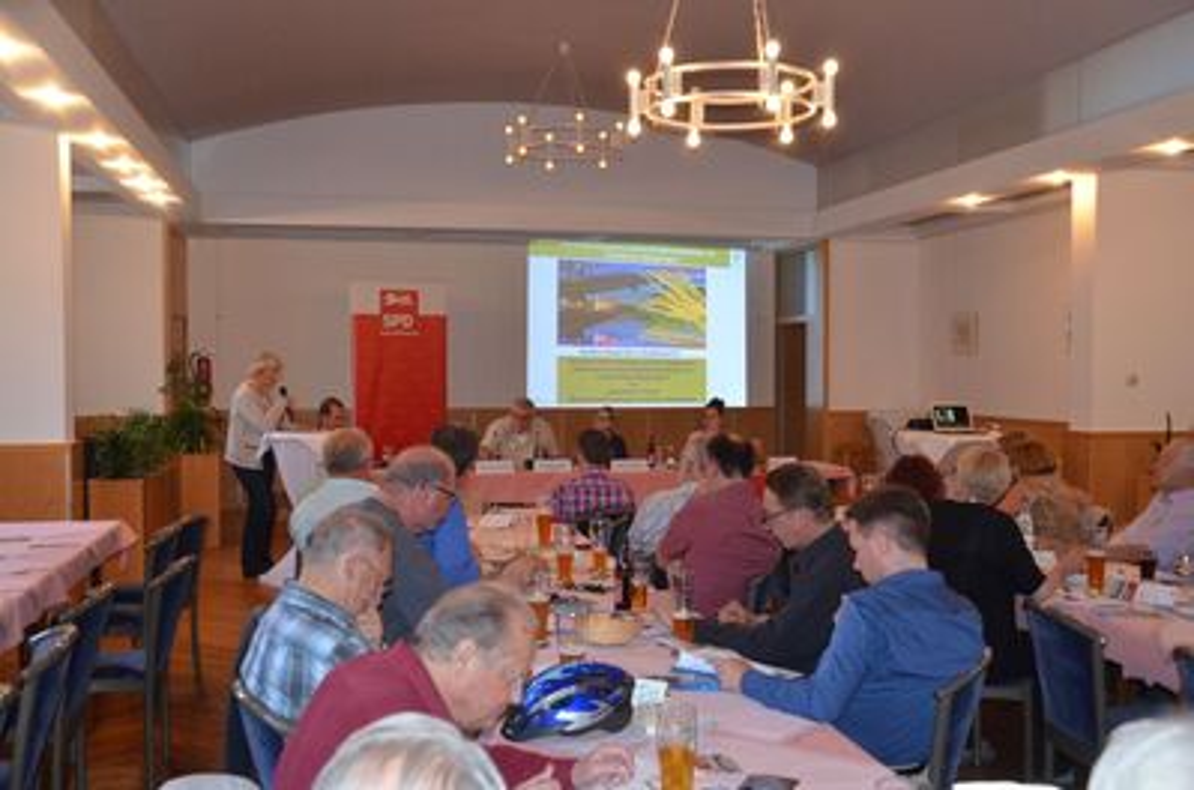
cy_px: 395
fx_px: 1241
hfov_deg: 51.4
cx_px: 597
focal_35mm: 38
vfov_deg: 35.3
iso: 1000
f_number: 4
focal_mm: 25
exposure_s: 1/60
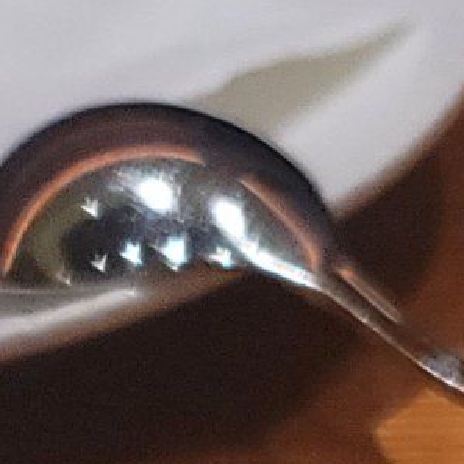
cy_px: 1868
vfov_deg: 6.7
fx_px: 3079
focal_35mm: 203
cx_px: 811
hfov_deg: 8.3
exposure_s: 1/100
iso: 200
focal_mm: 7
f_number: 1.8
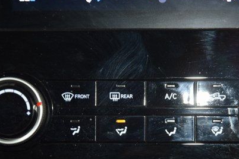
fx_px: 1109
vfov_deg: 8.2
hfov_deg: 12.3
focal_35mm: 167
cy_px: 111
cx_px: 147
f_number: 4.5
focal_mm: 70
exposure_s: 1/15
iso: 1100
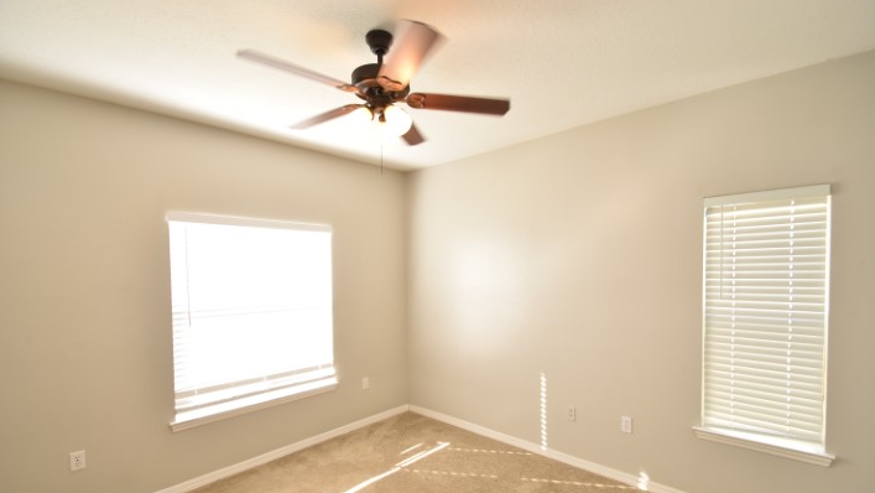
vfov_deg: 66.7
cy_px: 284
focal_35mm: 16
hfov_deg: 99.4
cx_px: 439
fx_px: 371
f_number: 5.6
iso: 720
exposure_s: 1/125
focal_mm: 10
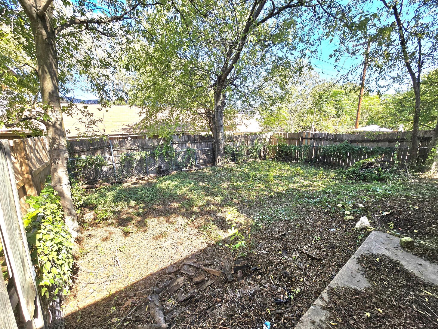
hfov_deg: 106.2
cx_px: 219
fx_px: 164
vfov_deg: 89.9
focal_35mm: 13
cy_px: 164
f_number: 2.2
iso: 50
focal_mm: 2.2
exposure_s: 1/526
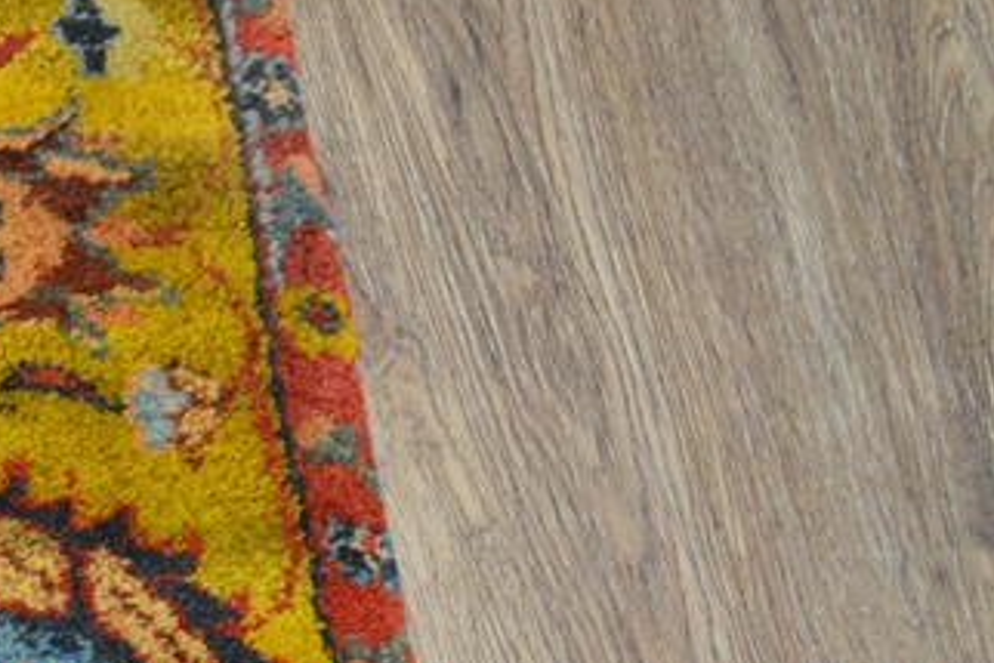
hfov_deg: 17.5
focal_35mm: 109
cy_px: 746
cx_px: -330
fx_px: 3011
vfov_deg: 12.3
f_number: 4.2
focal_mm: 26
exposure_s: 1/60
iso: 800
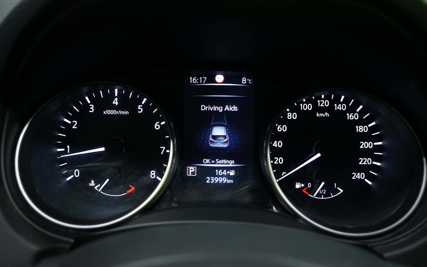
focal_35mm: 36
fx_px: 419
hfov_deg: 54.0
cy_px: 127
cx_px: 214
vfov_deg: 35.3
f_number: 5
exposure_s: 1/25
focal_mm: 35
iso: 2500
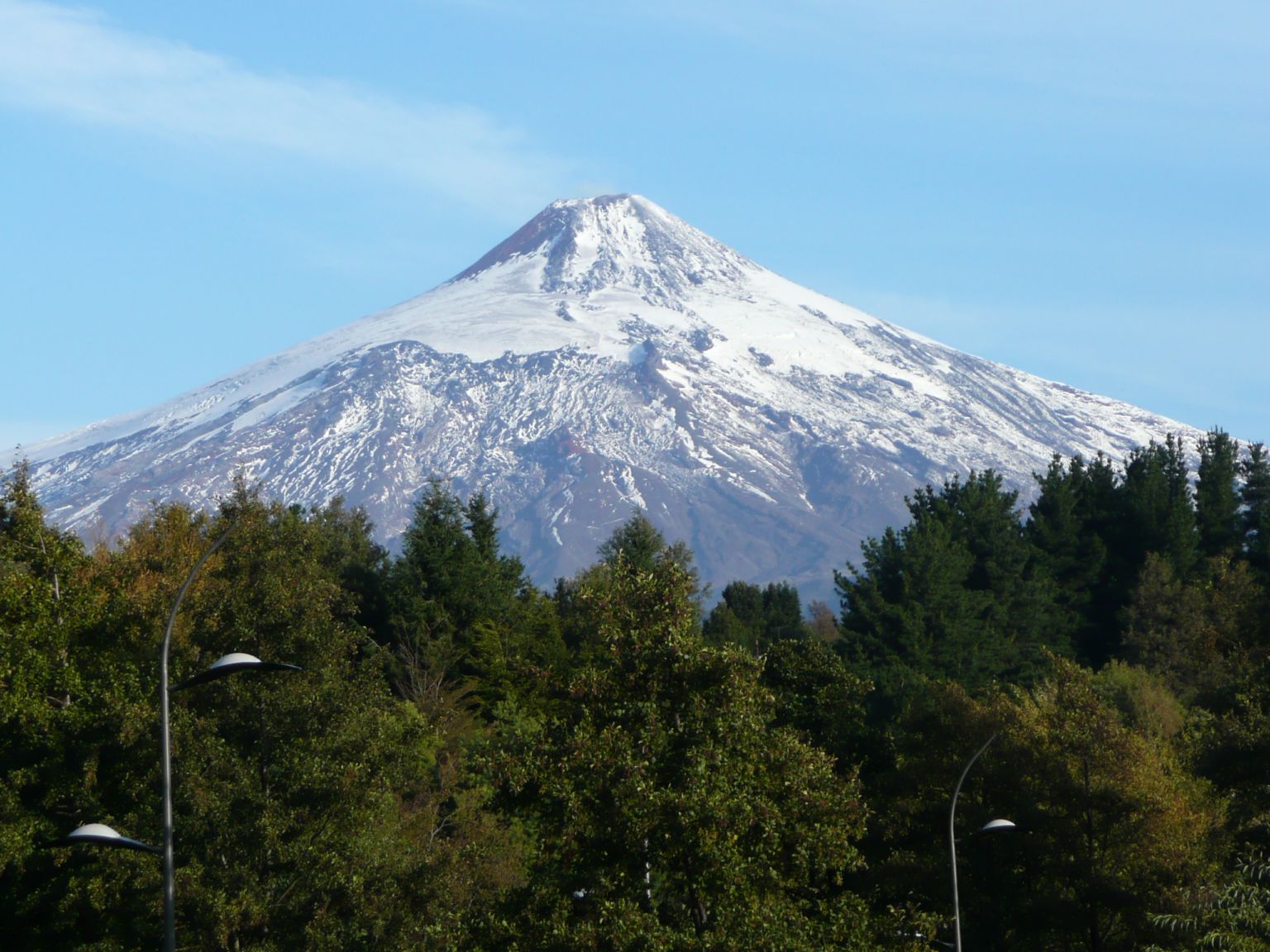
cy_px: 476
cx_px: 635
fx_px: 6200
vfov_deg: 8.8
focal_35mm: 169
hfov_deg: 11.7
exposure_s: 1/320
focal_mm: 23.1
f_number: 4.8
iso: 100
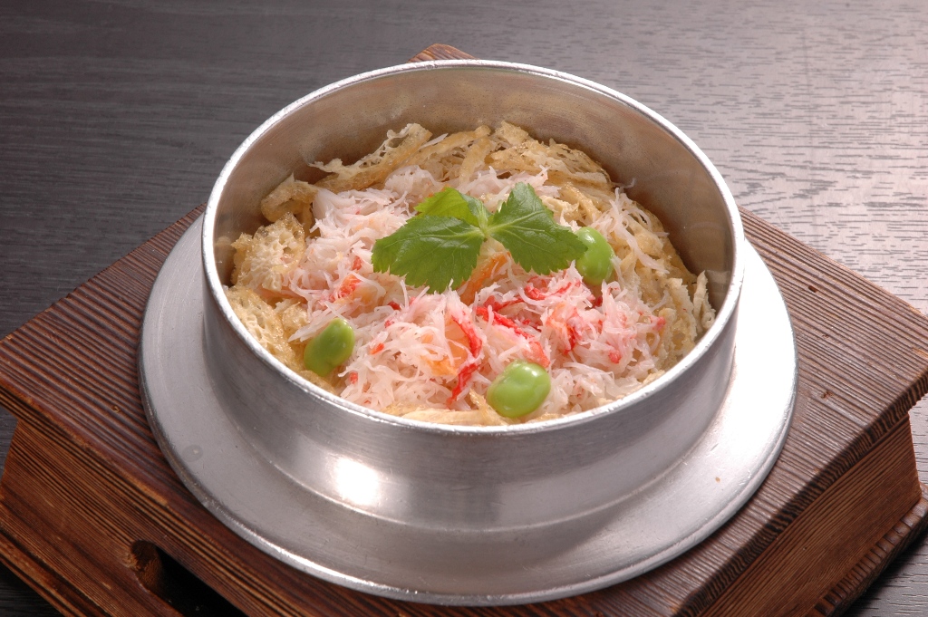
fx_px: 2704
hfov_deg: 19.5
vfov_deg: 13.0
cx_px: 464
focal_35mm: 105
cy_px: 308
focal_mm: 70
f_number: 20
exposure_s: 1/500
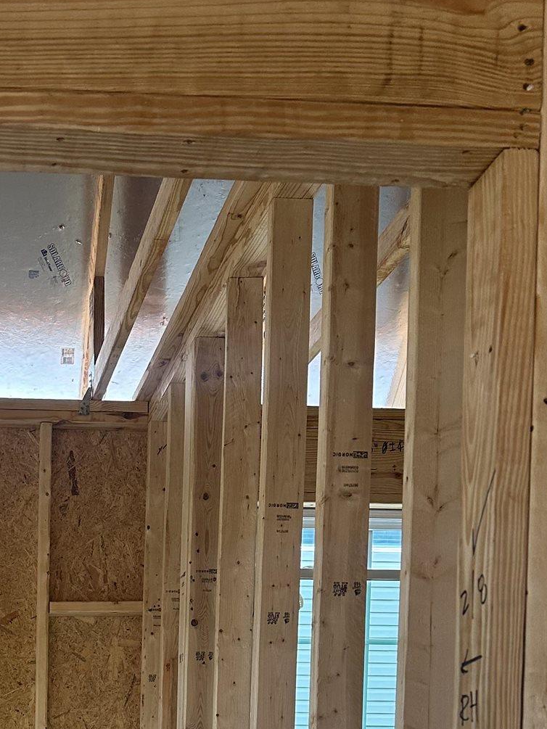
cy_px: 810
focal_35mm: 55
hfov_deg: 25.3
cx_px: 0
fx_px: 1159
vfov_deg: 31.0
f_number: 1.78
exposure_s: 1/121
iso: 160
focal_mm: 6.86
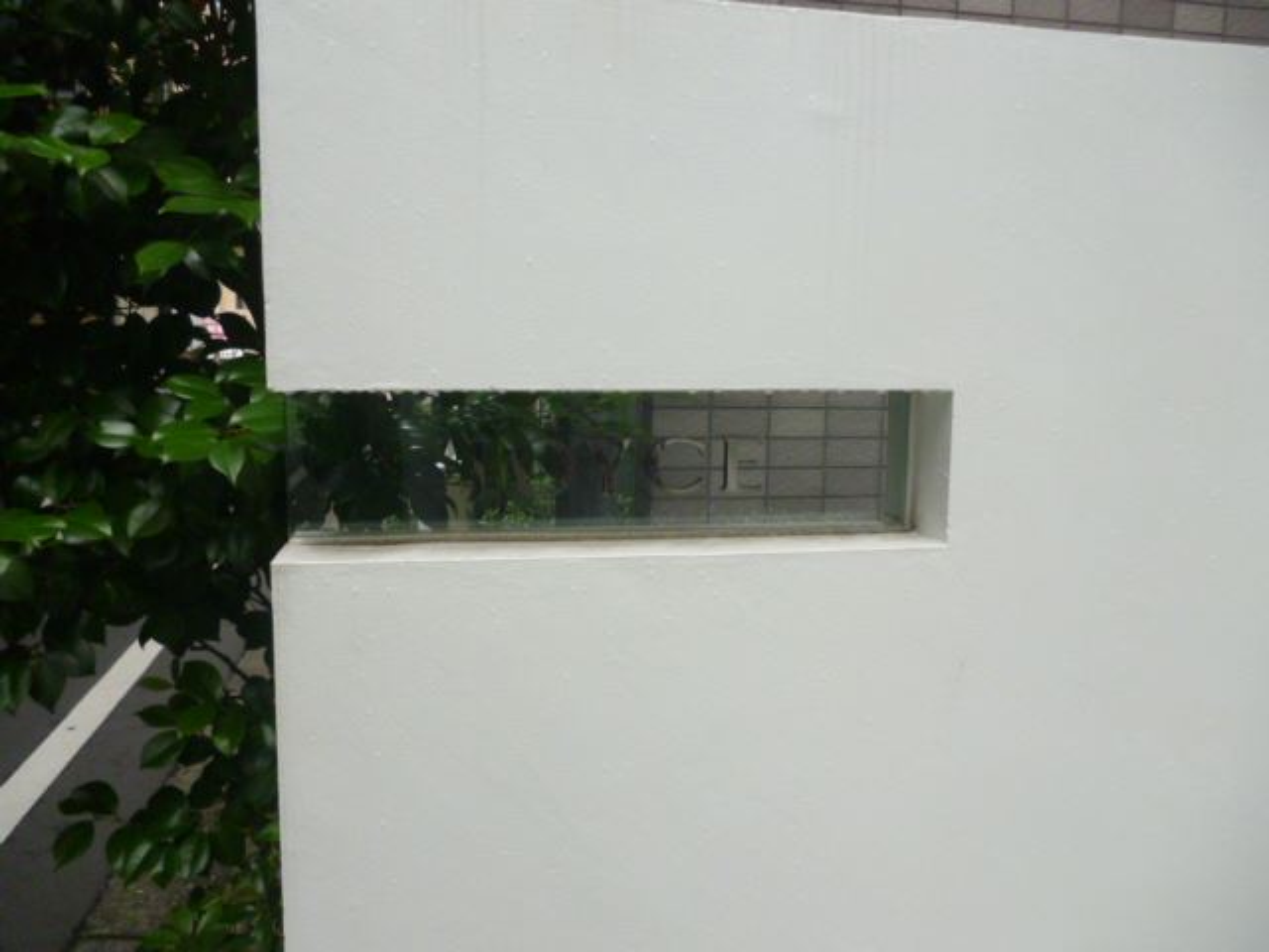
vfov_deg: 49.7
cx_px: 634
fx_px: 1026
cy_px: 476
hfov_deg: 63.4
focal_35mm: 28
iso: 400
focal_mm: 5
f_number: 9
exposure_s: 1/100
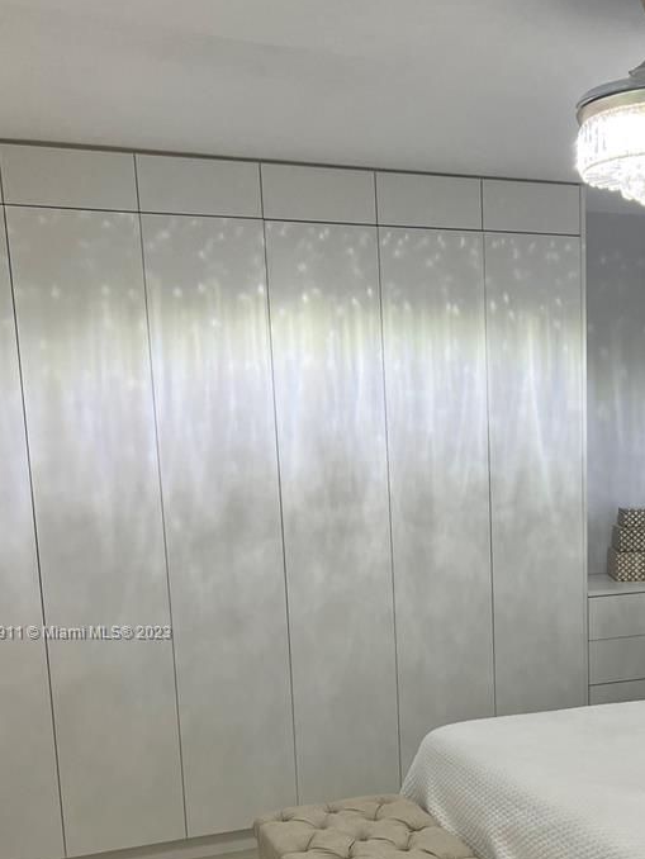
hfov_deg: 30.8
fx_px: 1142
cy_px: 633
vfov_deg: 40.2
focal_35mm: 46
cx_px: 509
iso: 125
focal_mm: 5.7
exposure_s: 1/120
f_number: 1.5
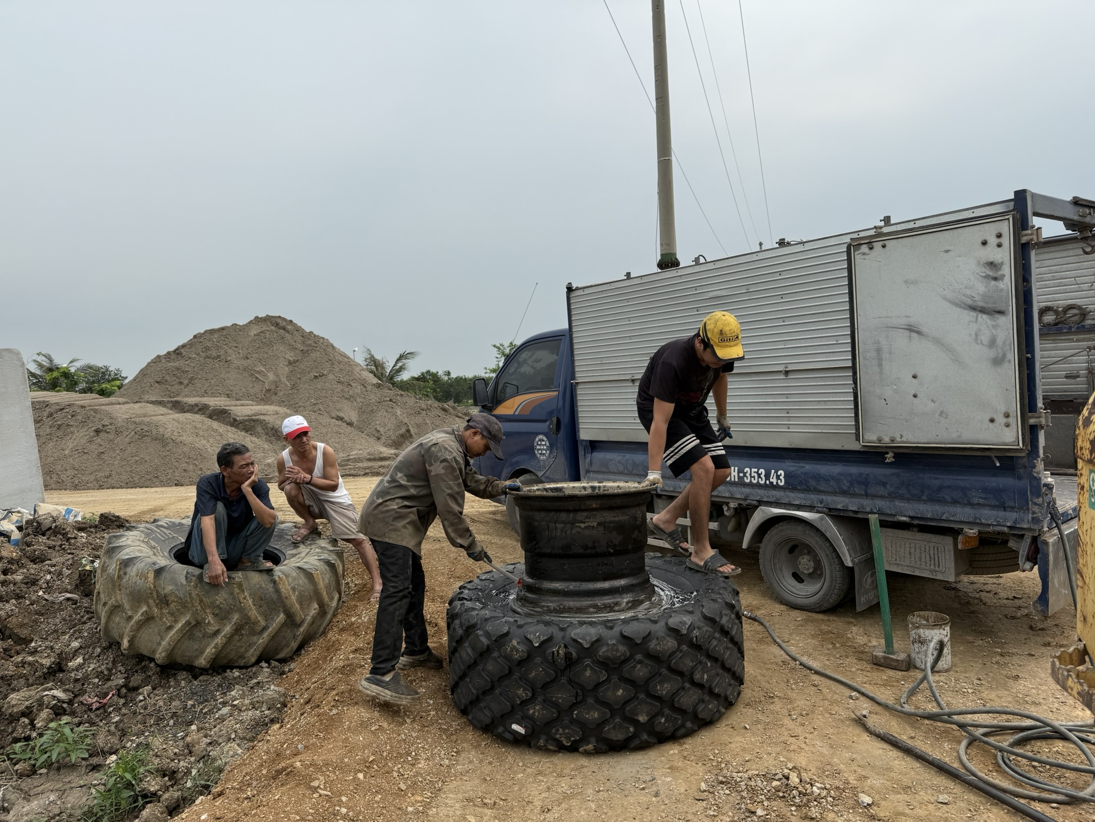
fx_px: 759
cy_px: 411
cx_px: 548
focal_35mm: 24
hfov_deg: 71.6
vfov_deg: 56.8
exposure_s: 1/4405
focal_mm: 6.76
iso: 80
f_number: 1.78
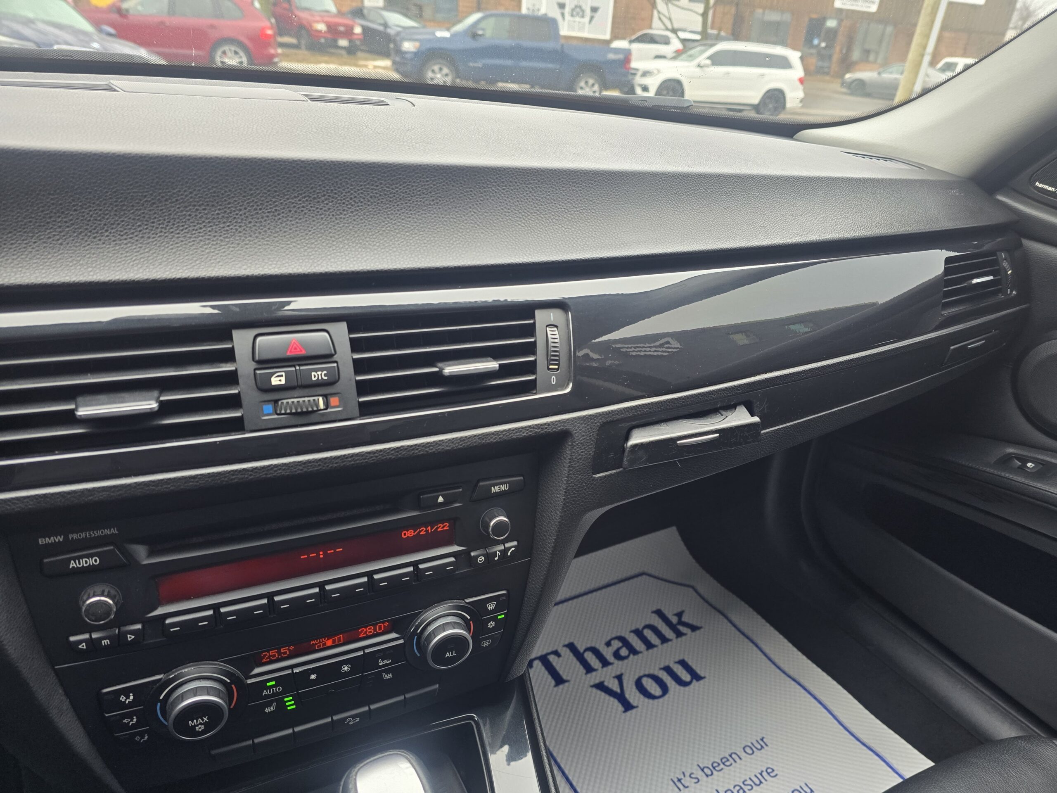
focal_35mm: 23
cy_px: 396
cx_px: 528
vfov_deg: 58.9
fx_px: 702
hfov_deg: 73.9
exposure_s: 1/180
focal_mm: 6.3
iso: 125
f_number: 1.7
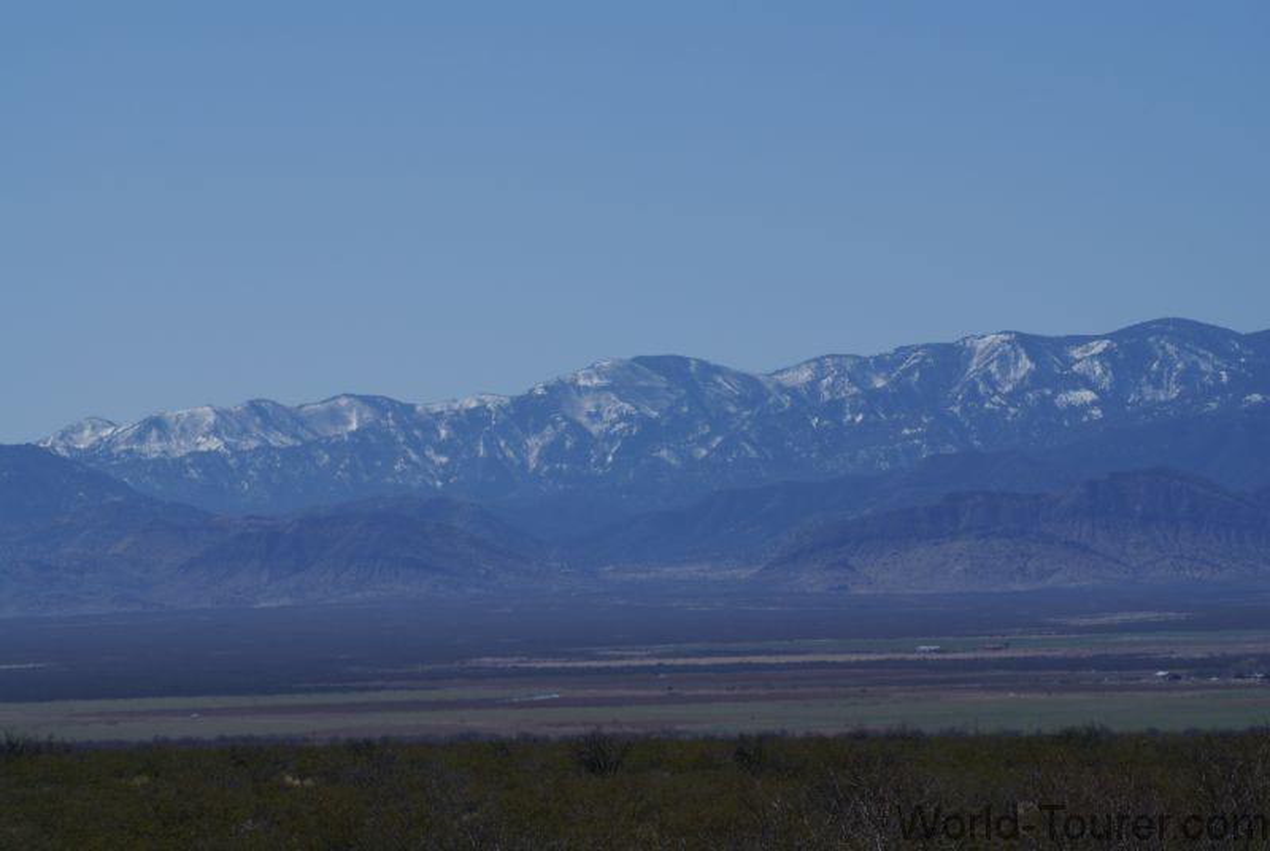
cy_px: 426
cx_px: 635
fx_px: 7949
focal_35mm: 225
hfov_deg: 9.1
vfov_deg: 6.1
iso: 100
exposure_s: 1/320
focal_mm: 150
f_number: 11
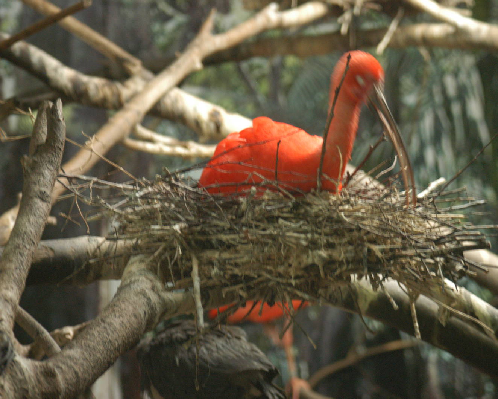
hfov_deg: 11.3
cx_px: 295
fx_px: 2505
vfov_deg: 9.1
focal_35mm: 170
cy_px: 199
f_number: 4.5
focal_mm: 100
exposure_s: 1/20
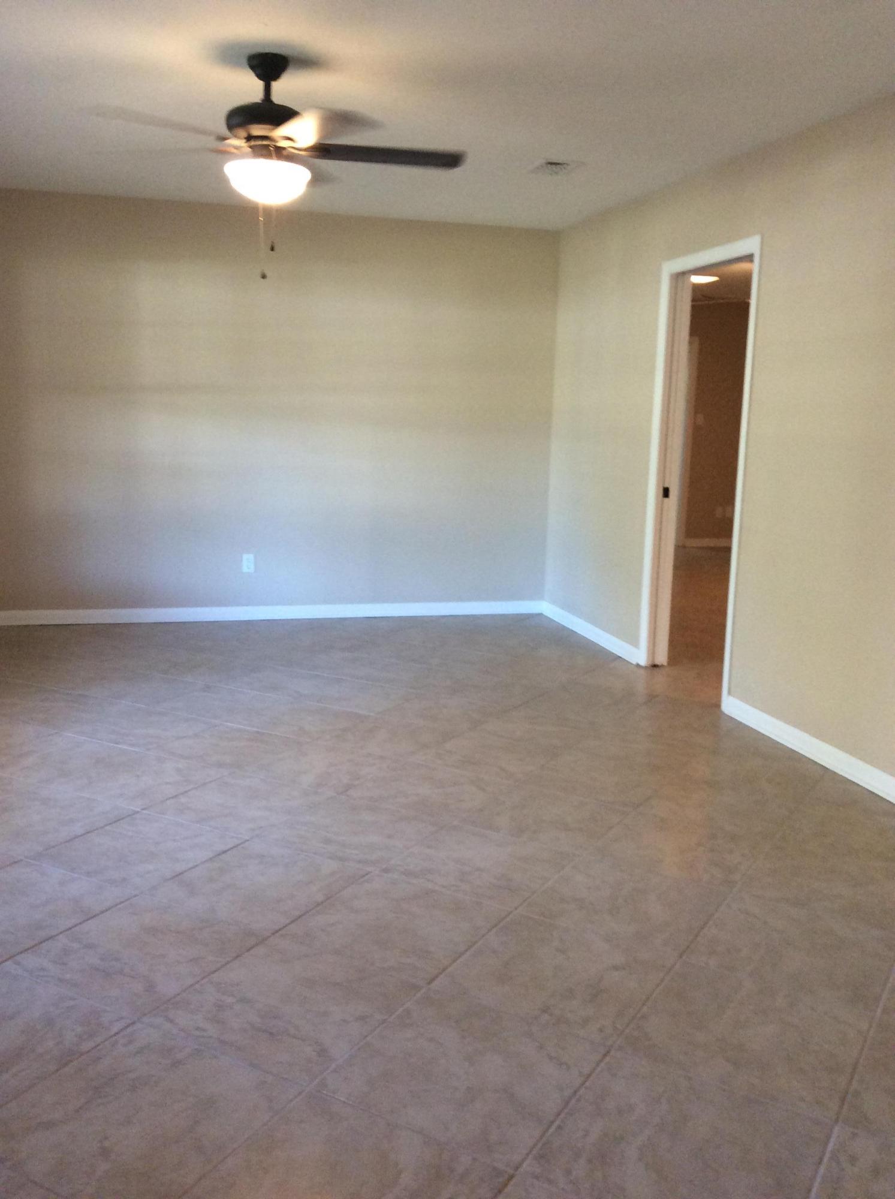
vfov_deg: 56.9
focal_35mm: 32
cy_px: 600
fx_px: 1106
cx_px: 448
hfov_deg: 44.0
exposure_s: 1/24
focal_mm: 3.3
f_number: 2.4
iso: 125
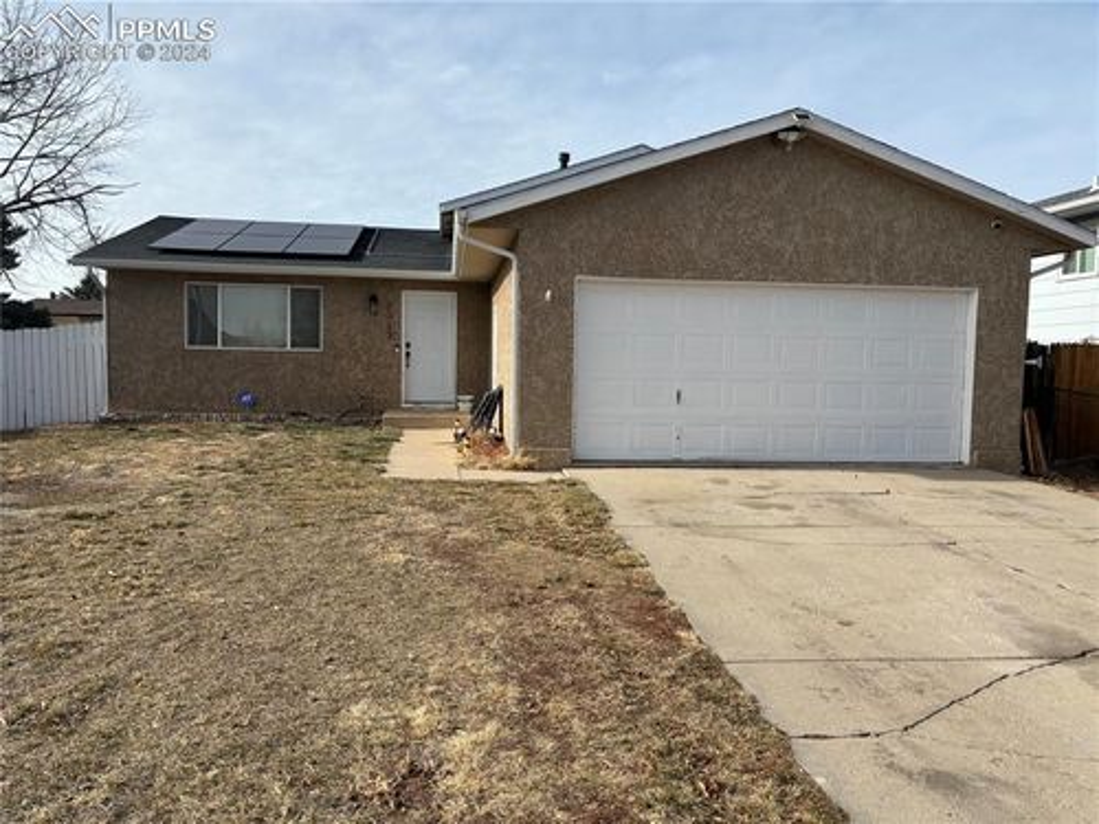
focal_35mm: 26
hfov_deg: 67.3
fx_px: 825
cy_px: 412
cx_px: 550
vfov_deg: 53.1
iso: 50
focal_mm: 5.96
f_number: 1.6
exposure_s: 1/3534
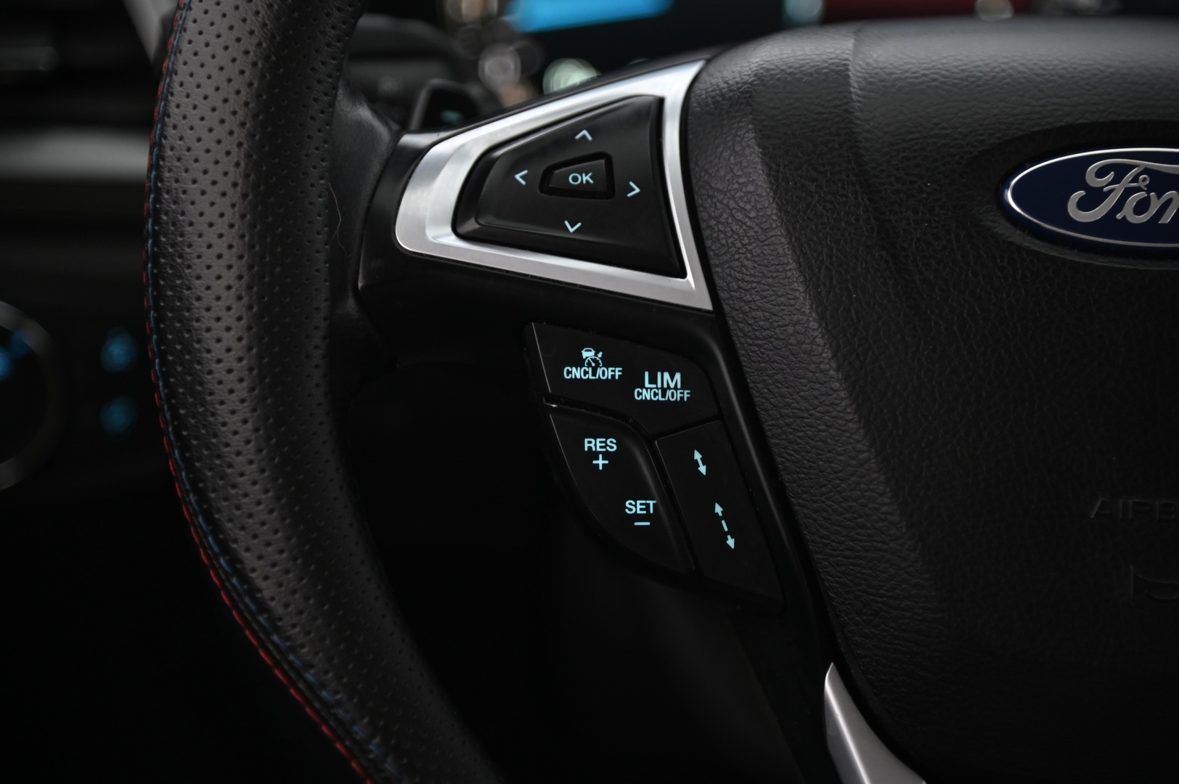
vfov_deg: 11.4
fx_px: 3927
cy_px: 392
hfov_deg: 17.1
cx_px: 590
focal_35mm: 120
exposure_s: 1/20
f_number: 4
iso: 2000
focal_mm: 120
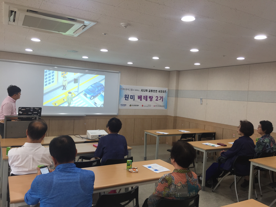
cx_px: 138
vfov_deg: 48.2
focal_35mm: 29
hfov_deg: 61.7
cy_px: 104
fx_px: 231
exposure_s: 1/60
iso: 40
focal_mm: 4.15
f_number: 2.2
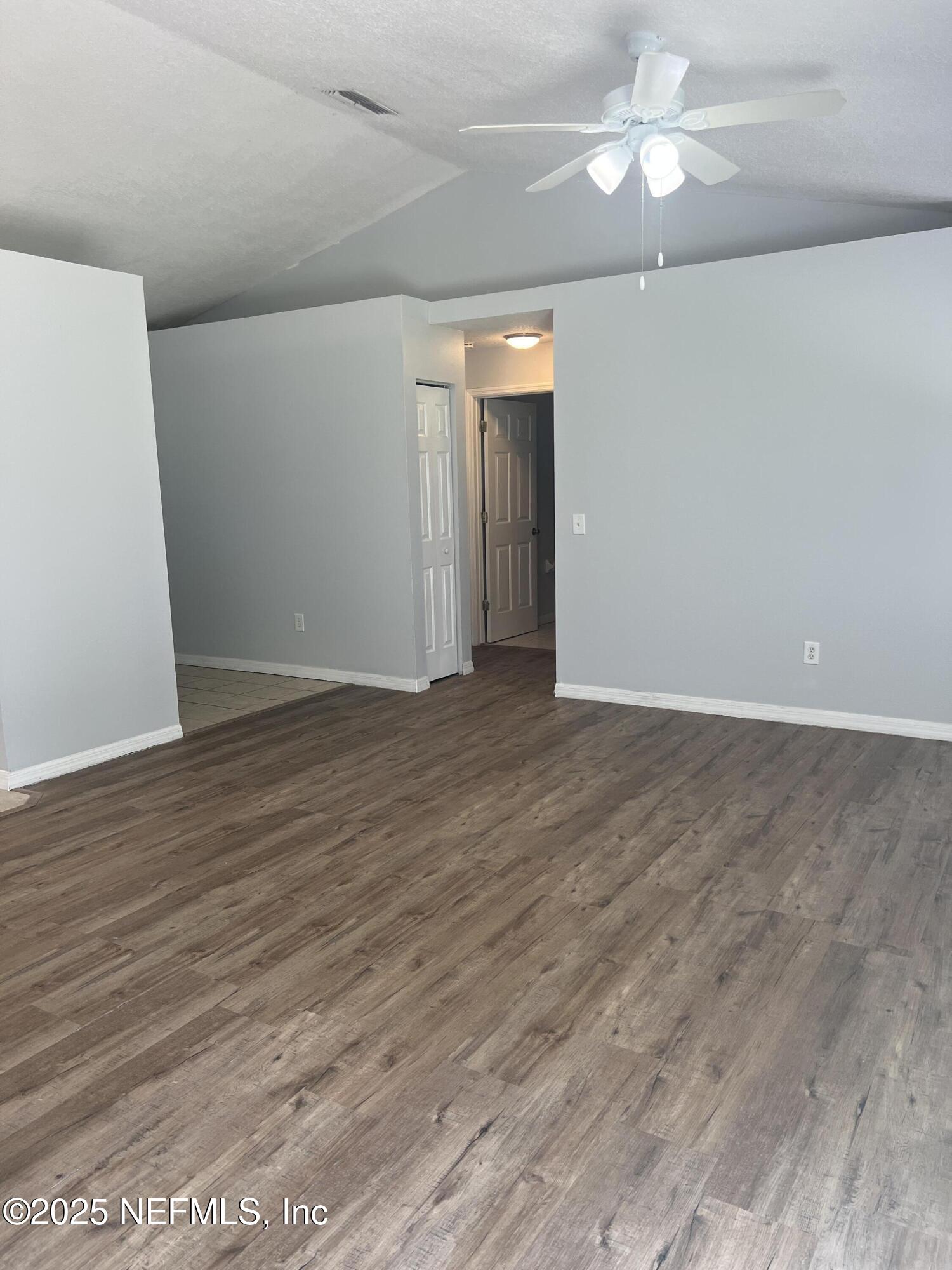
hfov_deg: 53.1
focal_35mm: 26
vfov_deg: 67.3
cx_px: 476
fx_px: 953
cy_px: 635
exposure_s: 1/161
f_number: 1.5
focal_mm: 5.7
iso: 64
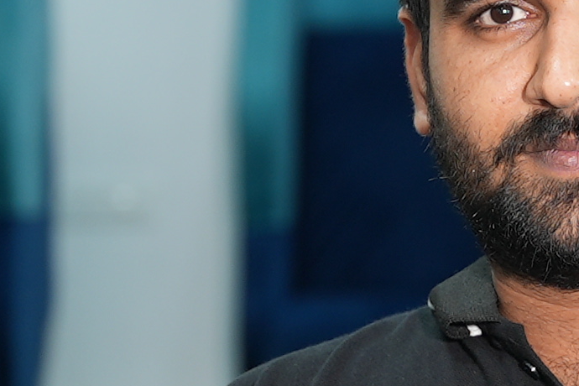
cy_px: 442
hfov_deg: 7.0
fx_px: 4712
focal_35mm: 293
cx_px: 592
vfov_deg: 4.7
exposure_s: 1/50
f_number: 2.8
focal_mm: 49.1
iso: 320
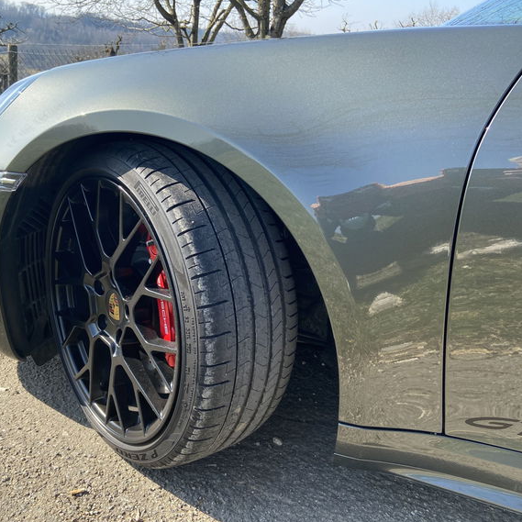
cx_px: 187
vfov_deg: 52.5
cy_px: 261
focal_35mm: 31
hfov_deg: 51.8
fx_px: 529
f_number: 1.8
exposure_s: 1/778
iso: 32
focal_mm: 4.25
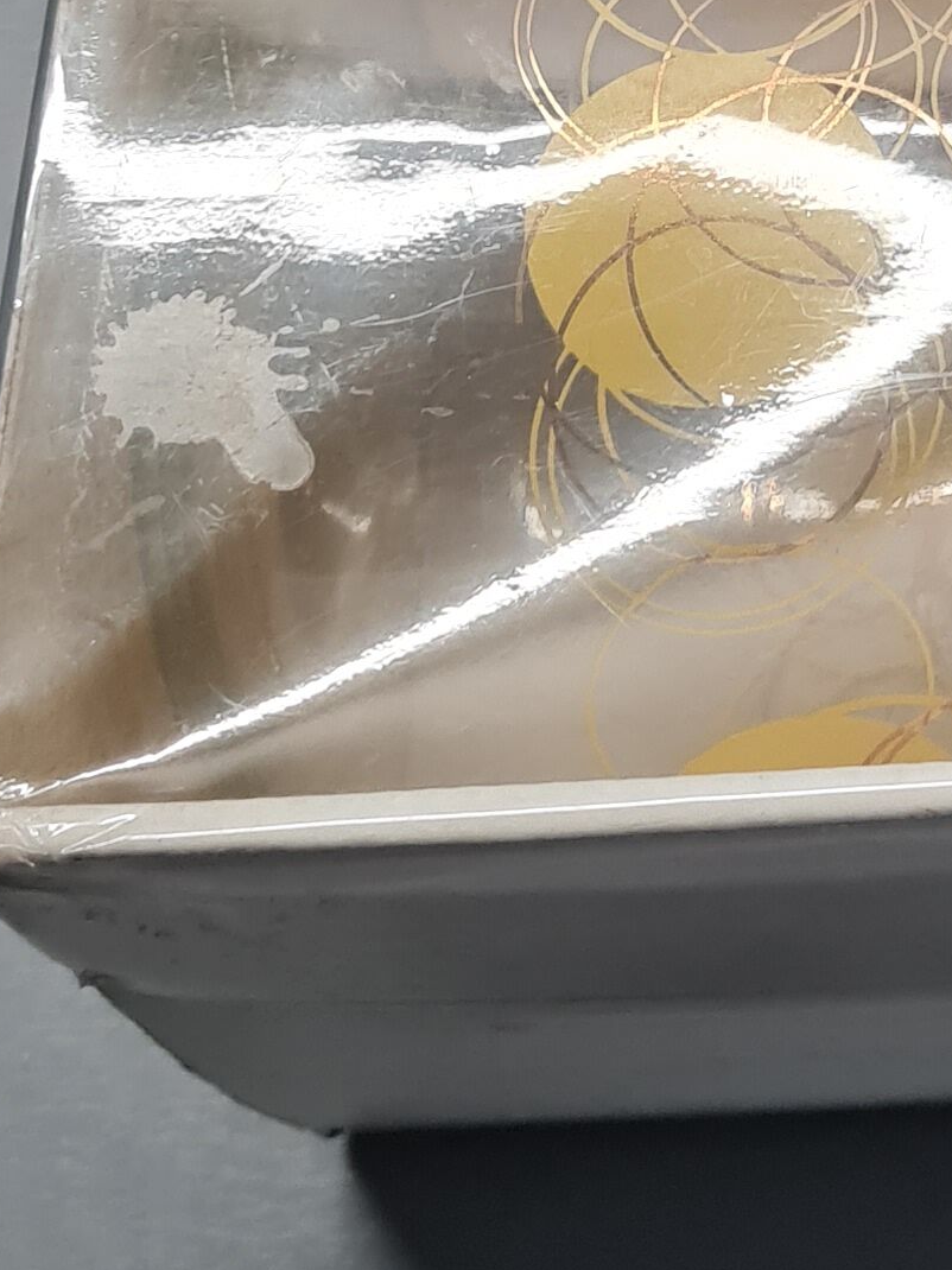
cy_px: -216
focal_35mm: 98
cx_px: 1454
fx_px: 3595
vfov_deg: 19.0
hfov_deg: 14.1
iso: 125
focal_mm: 5.4
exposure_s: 1/100
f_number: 1.8
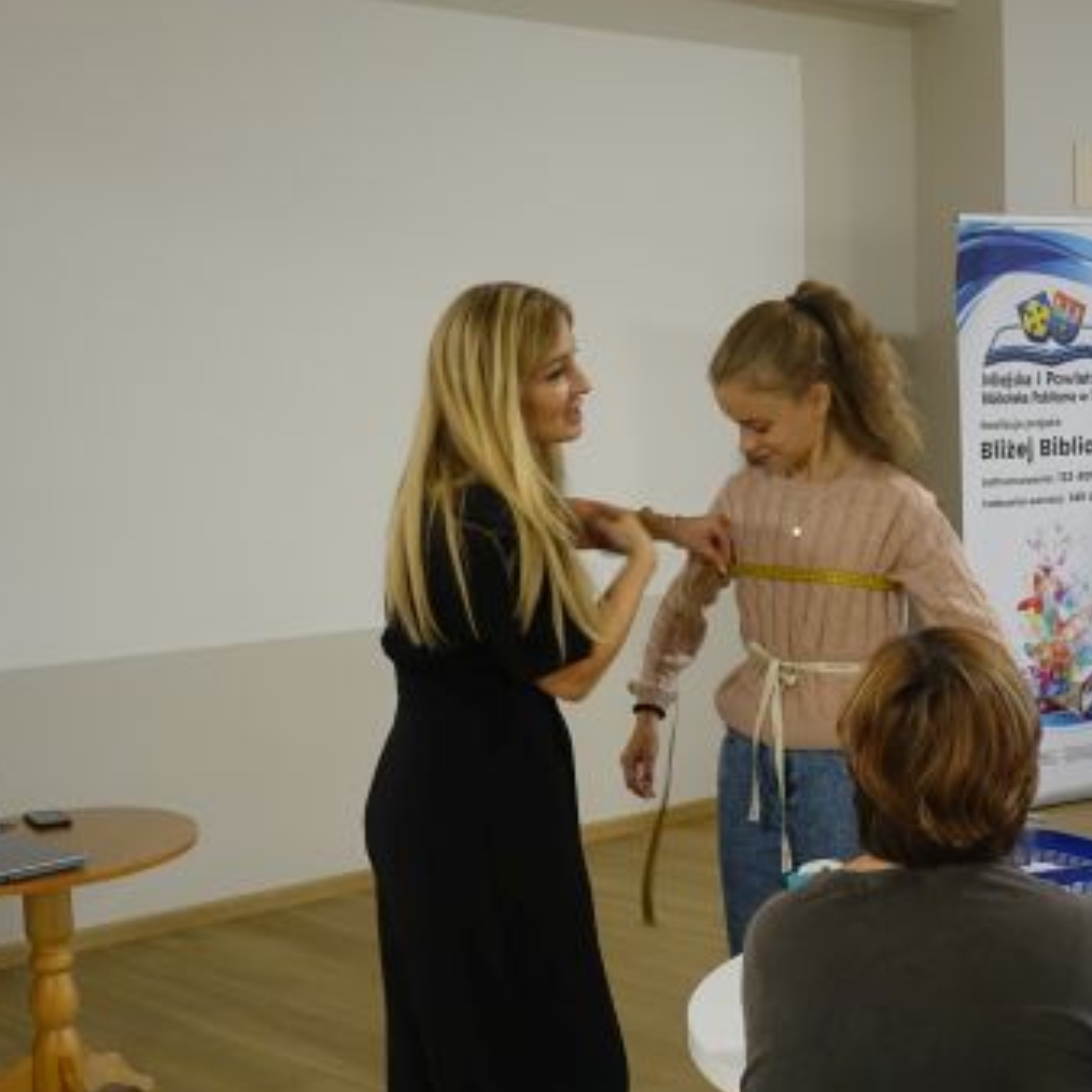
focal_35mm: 58
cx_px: 834
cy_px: 609
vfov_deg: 29.5
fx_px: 2070
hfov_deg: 29.1
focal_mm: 13.1
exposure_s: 1/30
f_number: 2.8
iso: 800
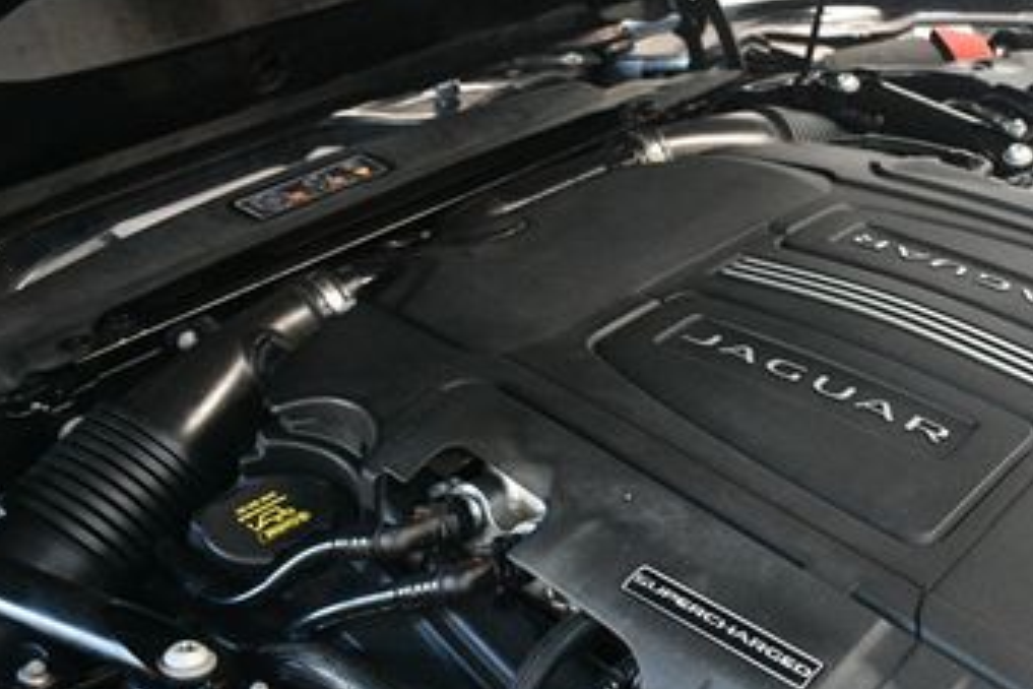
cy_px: 378
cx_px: 908
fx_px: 1463
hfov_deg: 36.7
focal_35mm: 51
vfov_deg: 26.5
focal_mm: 18
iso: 3200
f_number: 3.5
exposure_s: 1/80
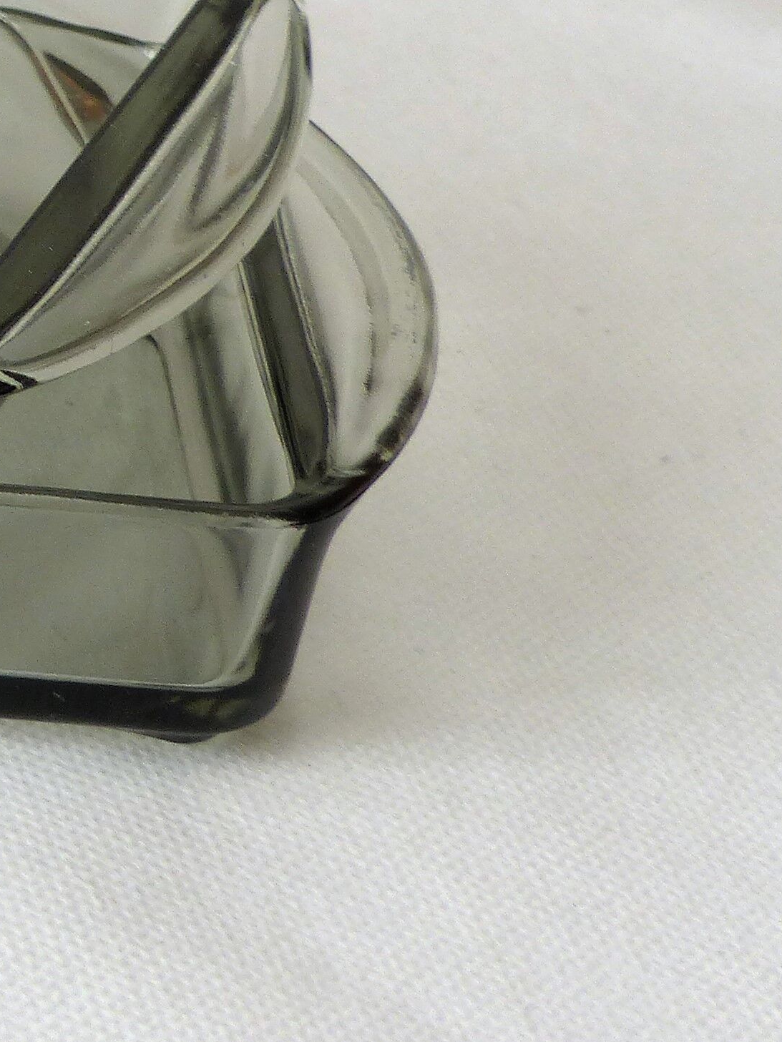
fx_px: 4216
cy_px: 168
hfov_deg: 10.2
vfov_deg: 14.0
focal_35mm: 140
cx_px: -456
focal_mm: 8.7
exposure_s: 1/60
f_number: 2.8
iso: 100
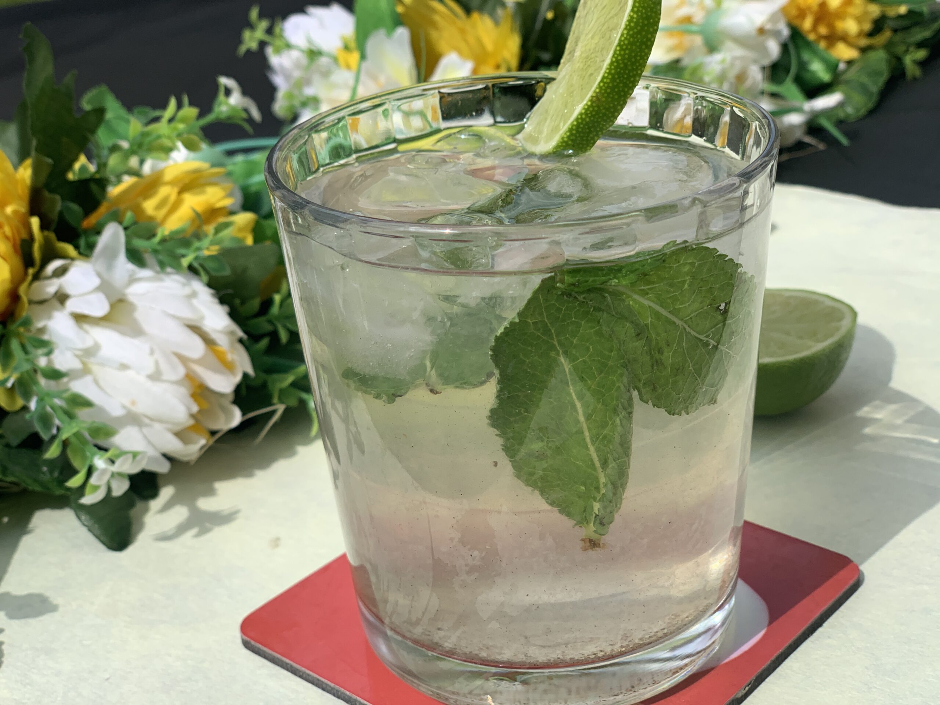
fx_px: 1412
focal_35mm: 52
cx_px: 470
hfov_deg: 36.8
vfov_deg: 28.0
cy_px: 352
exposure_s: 1/940
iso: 16
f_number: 2.4
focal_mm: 6
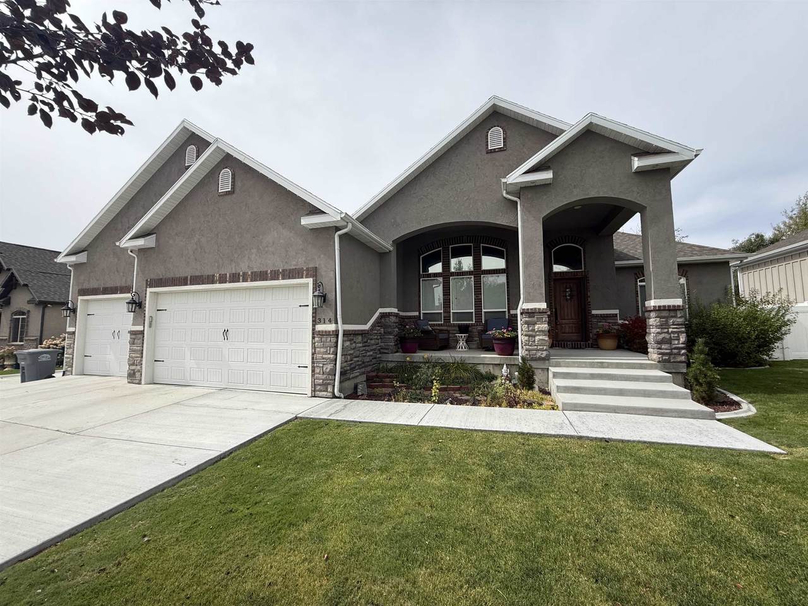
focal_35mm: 14
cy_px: 303
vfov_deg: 85.7
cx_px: 404
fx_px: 327
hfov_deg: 102.1
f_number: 2.2
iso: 50
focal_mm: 2.22
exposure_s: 1/1901
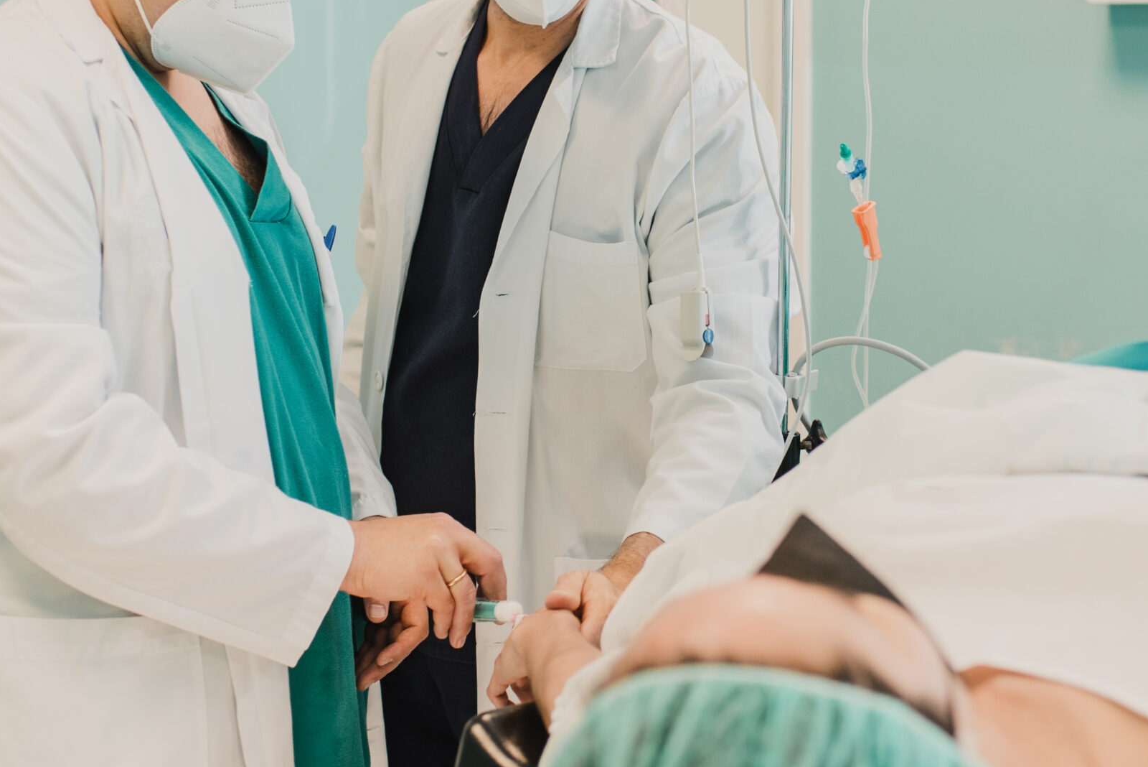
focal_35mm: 56
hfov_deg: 35.0
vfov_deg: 24.2
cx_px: 834
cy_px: 301
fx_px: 1786
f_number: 2.8
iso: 500
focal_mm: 35
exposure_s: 1/160
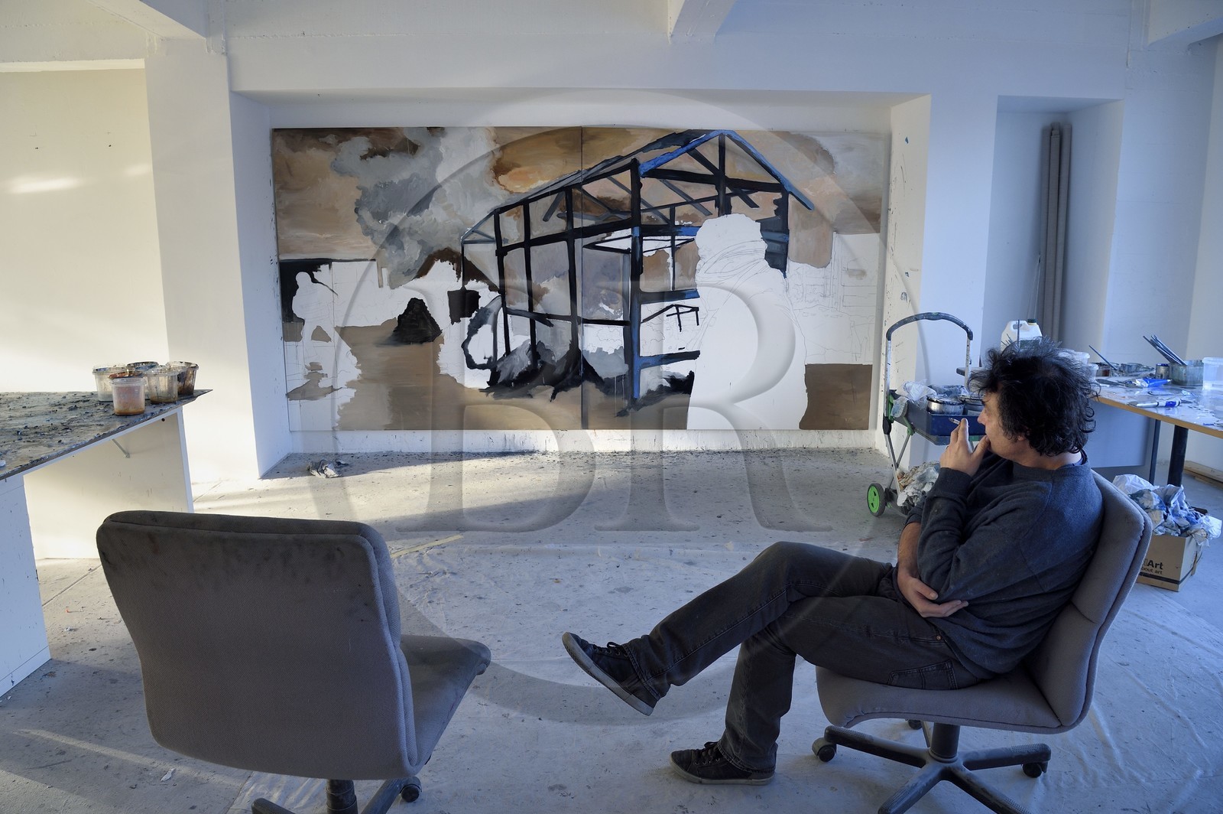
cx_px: 612
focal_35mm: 24
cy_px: 407
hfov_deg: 73.8
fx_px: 815
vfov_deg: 53.1
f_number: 8
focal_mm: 24
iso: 400
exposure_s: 1/20
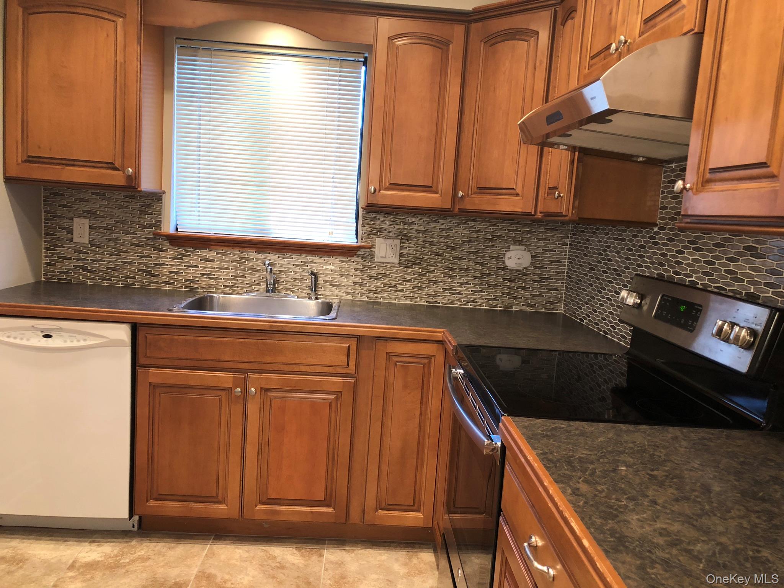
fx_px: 634
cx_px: 392
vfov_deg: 49.7
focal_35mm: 28
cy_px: 294
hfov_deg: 63.4
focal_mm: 4
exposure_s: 1/15
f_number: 1.8
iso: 50
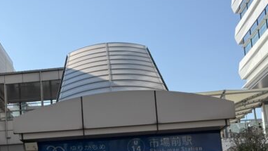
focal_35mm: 70
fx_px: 498
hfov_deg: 29.2
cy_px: 136
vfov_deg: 17.0
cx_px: 39
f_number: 1.78
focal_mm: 6.76
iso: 80
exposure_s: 1/3425
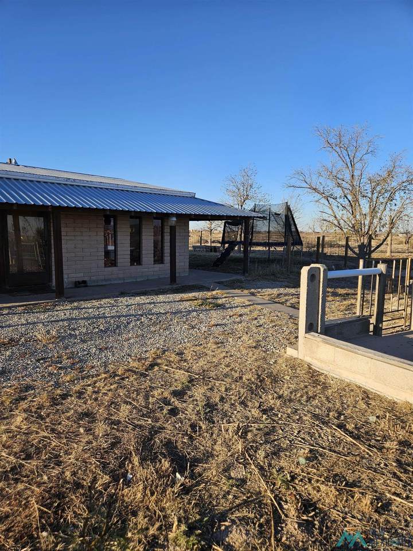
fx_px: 366
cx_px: 206
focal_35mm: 23
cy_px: 276
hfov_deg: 58.9
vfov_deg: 73.9
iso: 25
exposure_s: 1/994
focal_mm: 5.4
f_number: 1.8
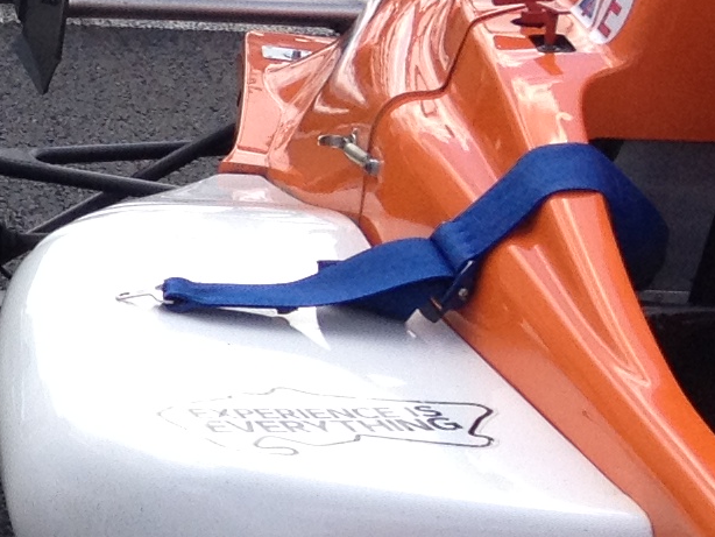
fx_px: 3843
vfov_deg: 8.0
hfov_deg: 9.2
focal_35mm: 186
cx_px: -1161
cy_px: 304
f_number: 2.4
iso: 64
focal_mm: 4.28
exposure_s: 1/767
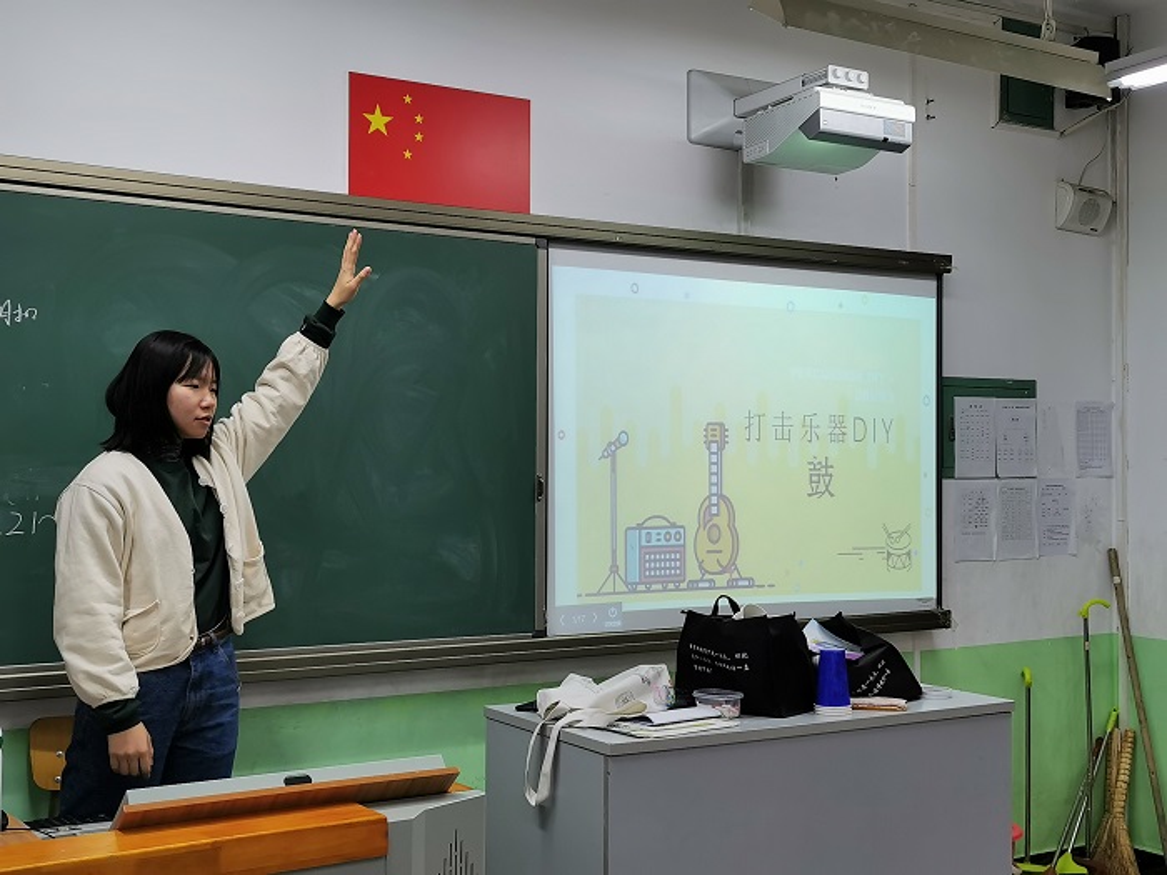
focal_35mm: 43
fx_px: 1450
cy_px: 438
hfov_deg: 43.9
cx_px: 584
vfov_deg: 33.6
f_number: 1.8
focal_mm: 5.58
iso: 64
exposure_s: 1/100
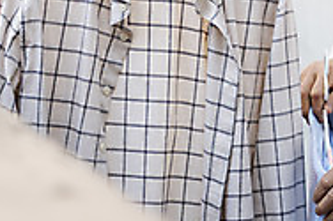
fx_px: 1710
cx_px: 407
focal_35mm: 185
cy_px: -71
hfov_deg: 10.9
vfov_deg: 7.3
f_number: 2.8
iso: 80
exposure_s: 1/200
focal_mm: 58
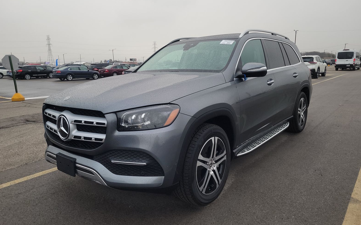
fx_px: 256
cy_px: 113
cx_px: 180
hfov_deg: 70.4
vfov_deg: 47.6
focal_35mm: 26
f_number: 1.8
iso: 79
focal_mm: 6.7
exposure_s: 1/119
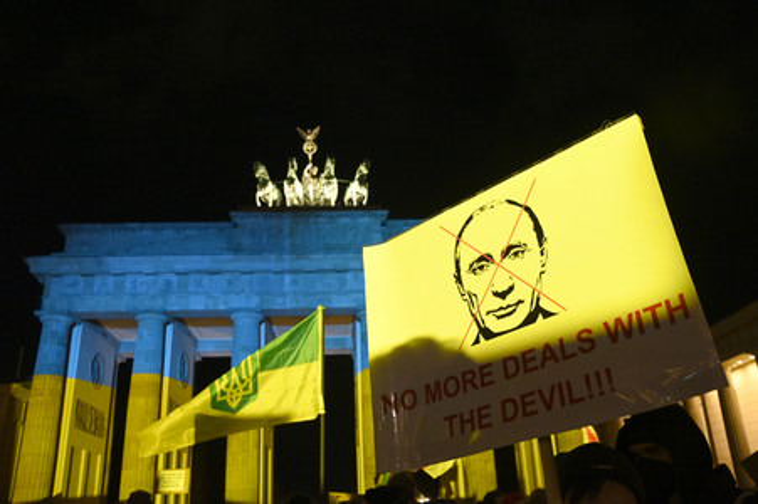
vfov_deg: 46.3
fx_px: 589
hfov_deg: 65.5
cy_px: 252
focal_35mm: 28
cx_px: 379
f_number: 5.6
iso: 8000
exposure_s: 1/80
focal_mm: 28
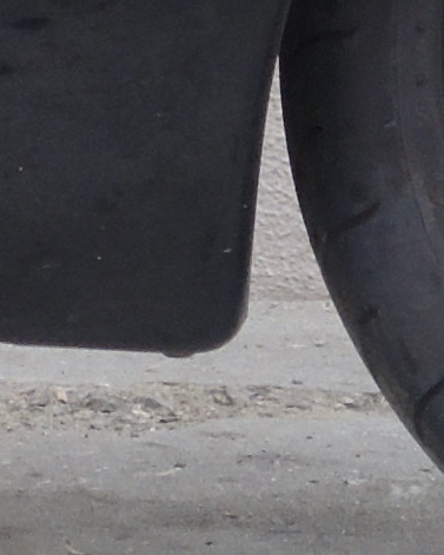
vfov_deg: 2.0
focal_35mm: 969
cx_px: -720
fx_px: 15912
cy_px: -590
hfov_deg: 1.6
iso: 400
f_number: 3.5
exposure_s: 1/60
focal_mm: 25
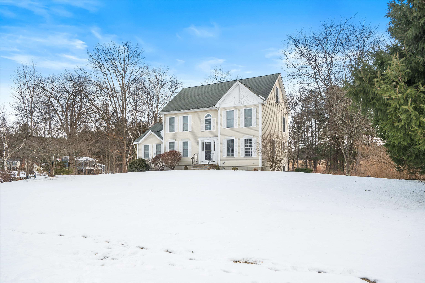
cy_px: 142
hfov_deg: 76.1
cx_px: 212
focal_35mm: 23
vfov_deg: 55.1
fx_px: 272
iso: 200
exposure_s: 1/50
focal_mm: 23
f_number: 8
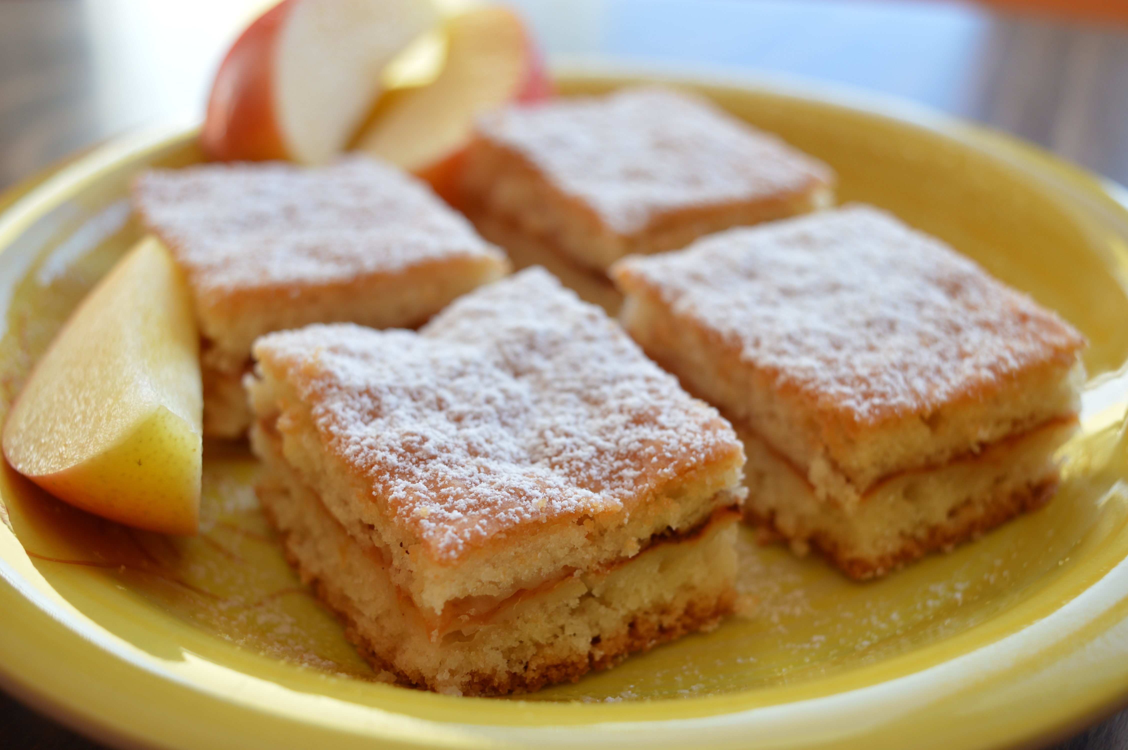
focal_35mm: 48
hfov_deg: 41.1
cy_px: 375
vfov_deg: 28.0
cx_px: 564
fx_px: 1503
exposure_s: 1/50
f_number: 4.5
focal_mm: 32
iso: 110
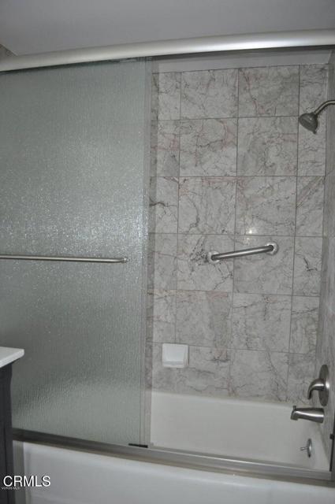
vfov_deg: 67.4
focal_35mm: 27
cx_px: 168
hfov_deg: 47.8
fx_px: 378
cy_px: 252
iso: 800
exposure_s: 1/60
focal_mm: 18
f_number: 3.5
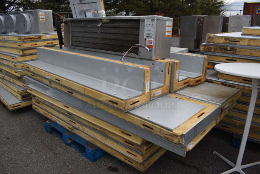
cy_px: 87
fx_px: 195
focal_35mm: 27
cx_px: 130
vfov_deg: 48.0
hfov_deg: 67.3
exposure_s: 1/320
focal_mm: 18
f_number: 7.1
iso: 200
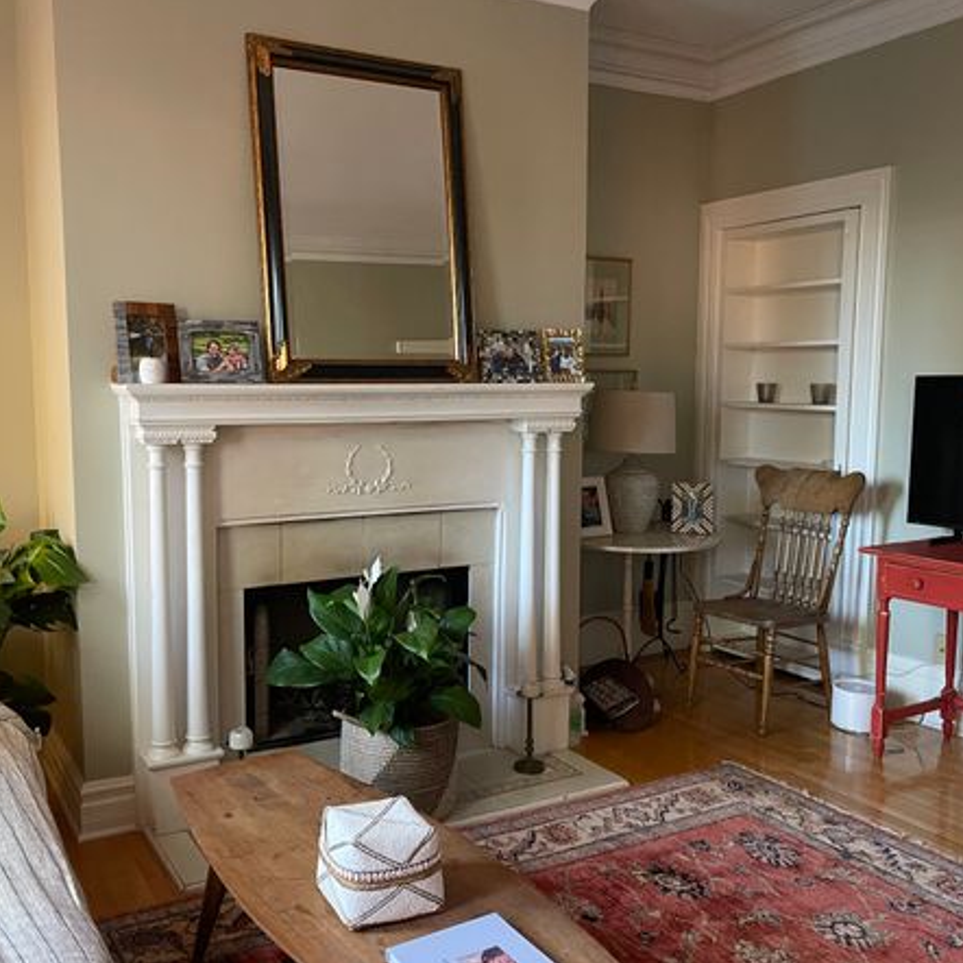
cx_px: 388
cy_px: 479
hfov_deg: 53.7
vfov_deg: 54.0
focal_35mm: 30
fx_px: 944
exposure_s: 1/40
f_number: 1.6
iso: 400
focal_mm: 5.1
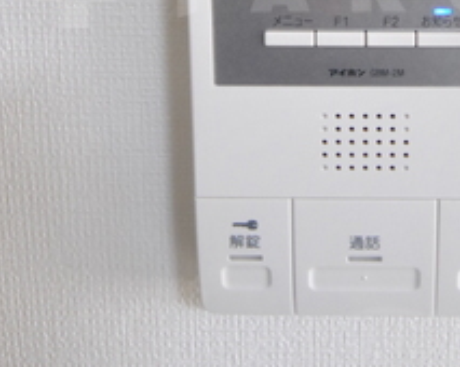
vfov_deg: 28.7
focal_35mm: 49
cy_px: -13
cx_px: 358
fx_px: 662
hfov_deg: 37.1
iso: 800
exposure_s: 1/40
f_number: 4.8
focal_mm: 11.5
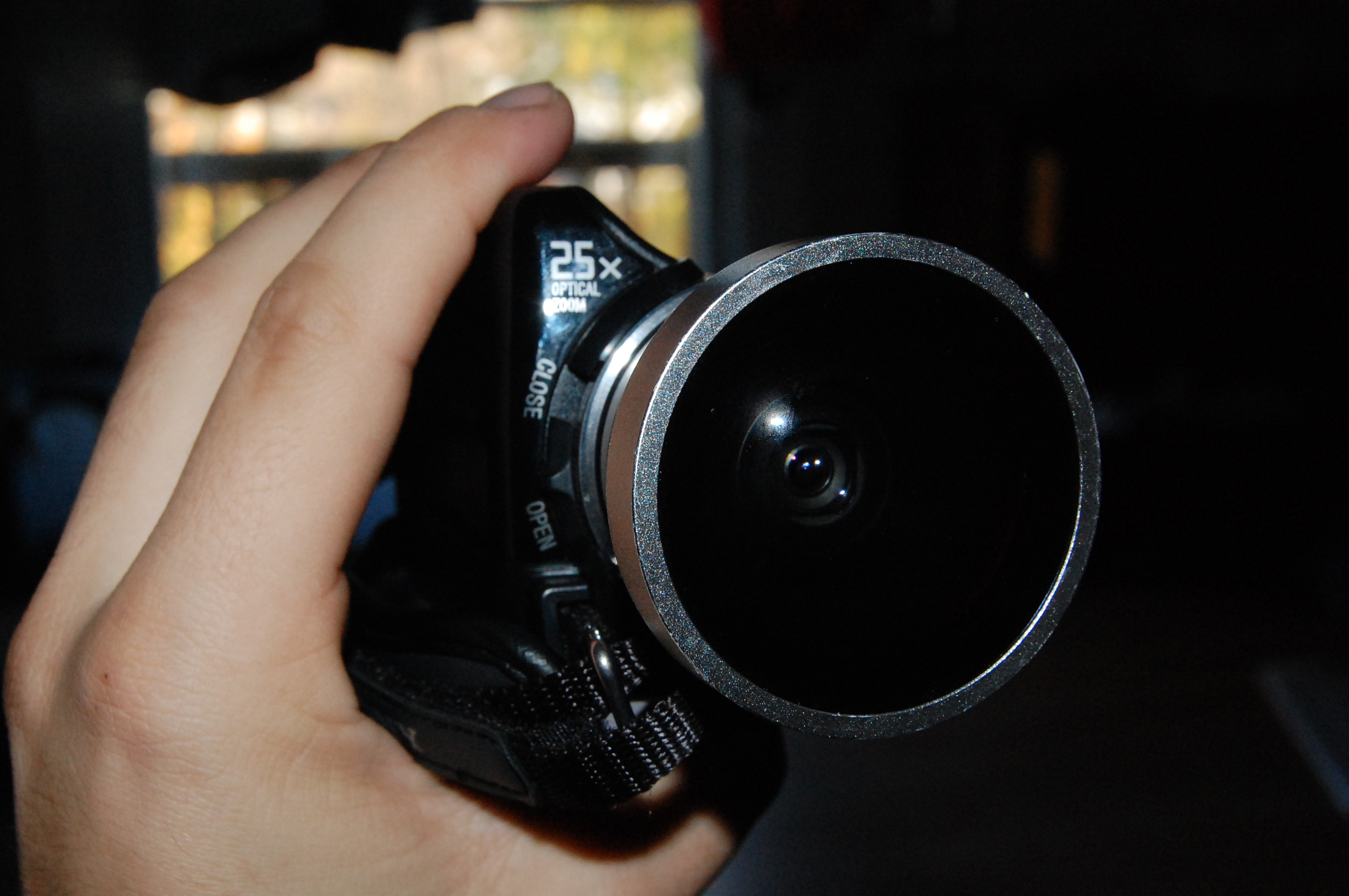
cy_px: 448
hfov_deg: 38.9
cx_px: 674
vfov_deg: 26.4
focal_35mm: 51
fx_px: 1909
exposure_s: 1/125
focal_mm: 34
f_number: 10
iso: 1600
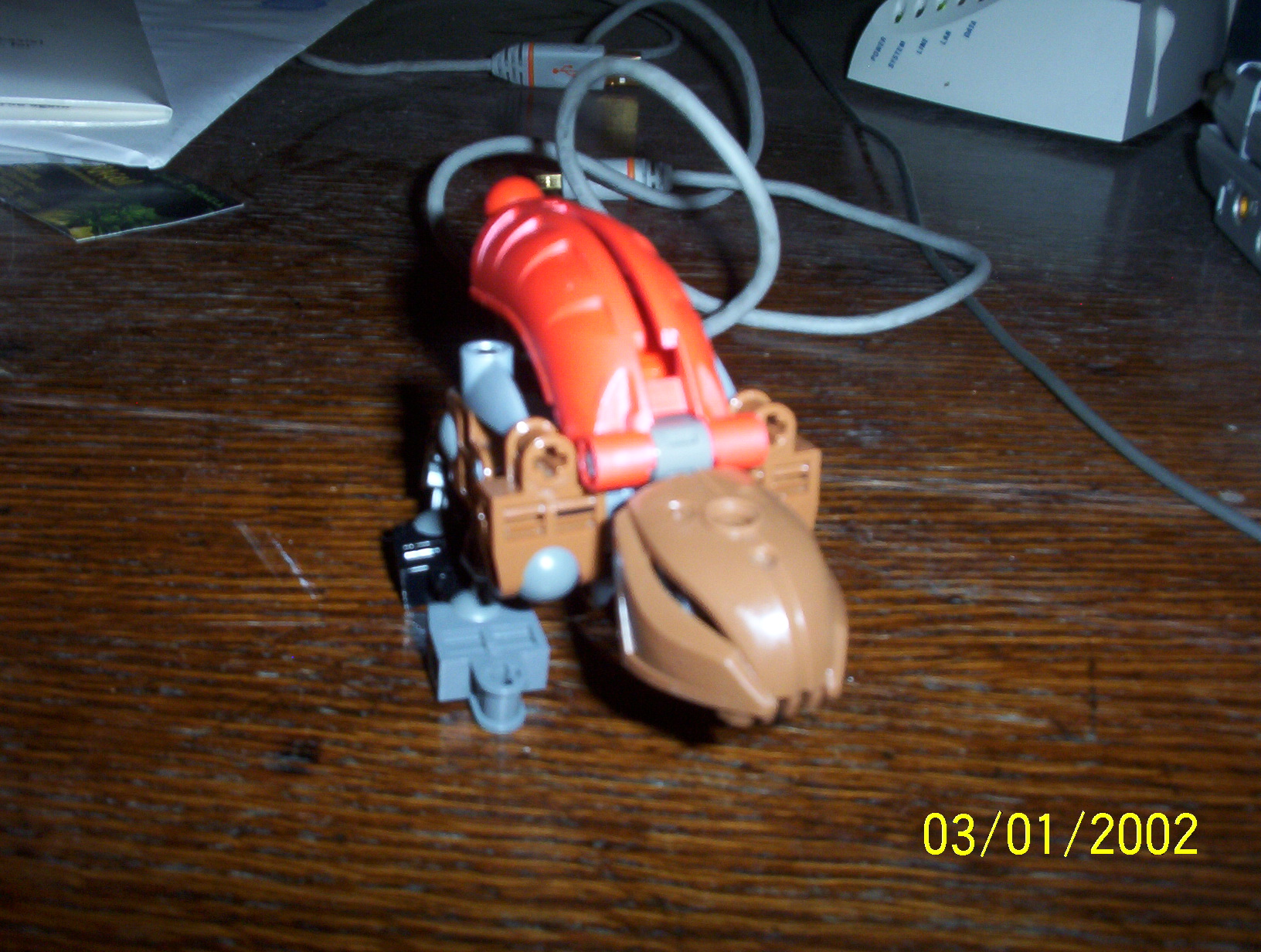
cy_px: 476
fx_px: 1424
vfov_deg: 37.0
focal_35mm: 39
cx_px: 630
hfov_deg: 47.8
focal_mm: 6
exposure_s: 1/30
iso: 140
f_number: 4.5
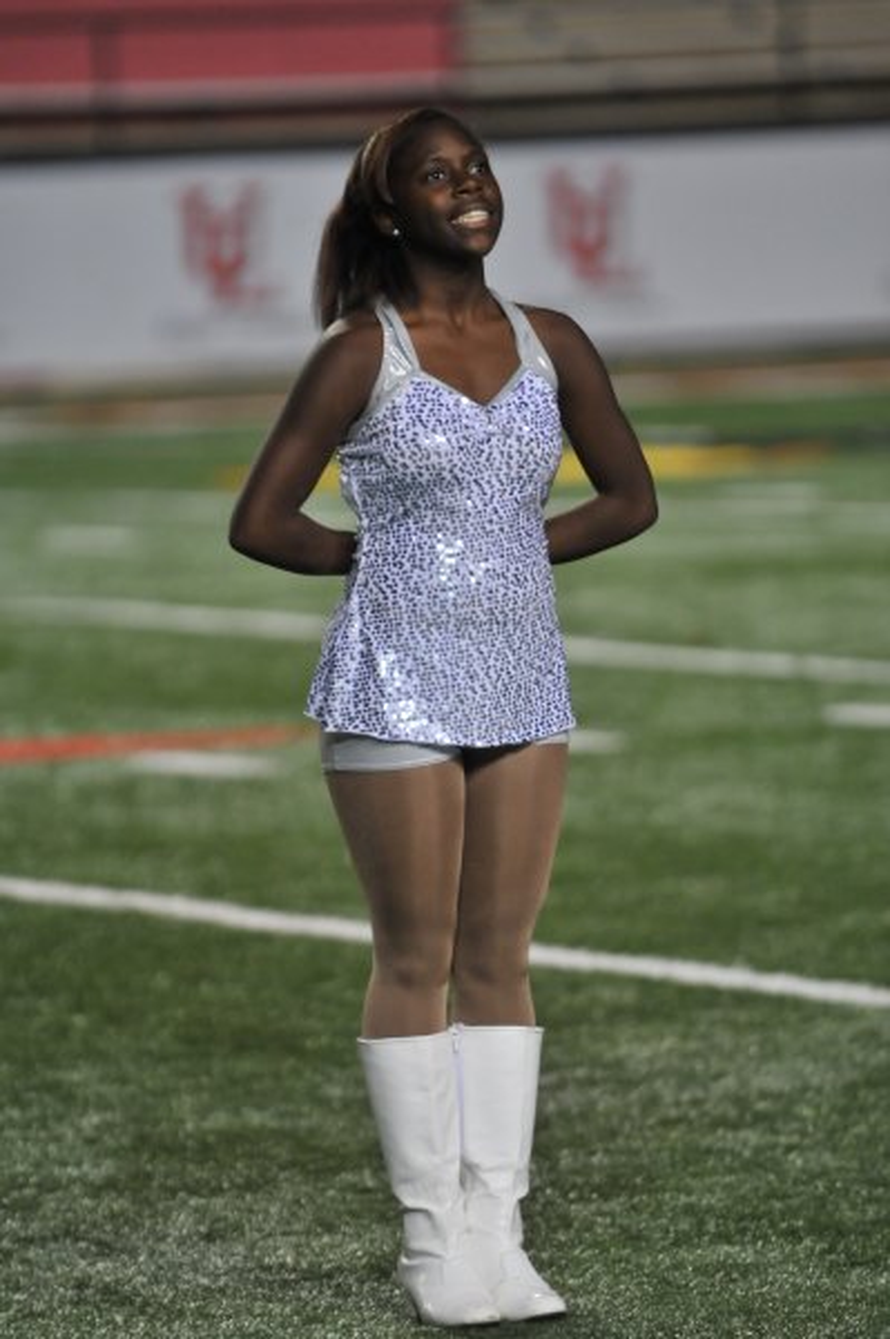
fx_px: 11143
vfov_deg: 6.9
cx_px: 445
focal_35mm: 300
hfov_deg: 4.6
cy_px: 670
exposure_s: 1/400
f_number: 2.8
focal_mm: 200
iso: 800
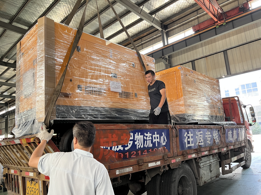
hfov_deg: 67.3
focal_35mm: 26
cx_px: 130
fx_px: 196
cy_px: 98
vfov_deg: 53.1
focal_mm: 5.1
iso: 125
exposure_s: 1/100
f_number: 1.6
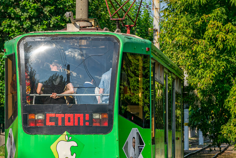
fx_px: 1422
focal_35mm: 217
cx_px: 98
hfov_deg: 9.5
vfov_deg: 6.3
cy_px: 93
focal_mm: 85
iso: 100
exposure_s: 1/500
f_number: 7.1
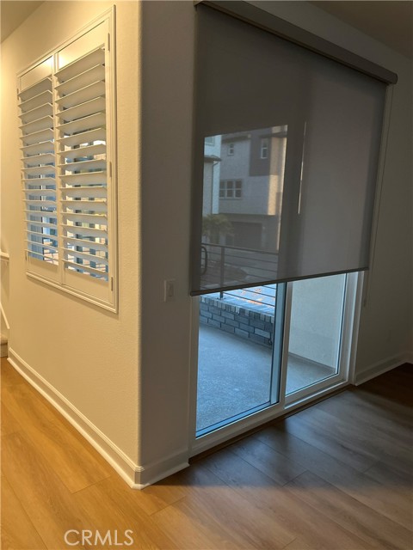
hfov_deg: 53.1
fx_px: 414
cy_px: 275
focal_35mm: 26
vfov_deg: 67.3
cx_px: 206
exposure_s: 1/60
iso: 320
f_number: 1.6
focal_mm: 5.1
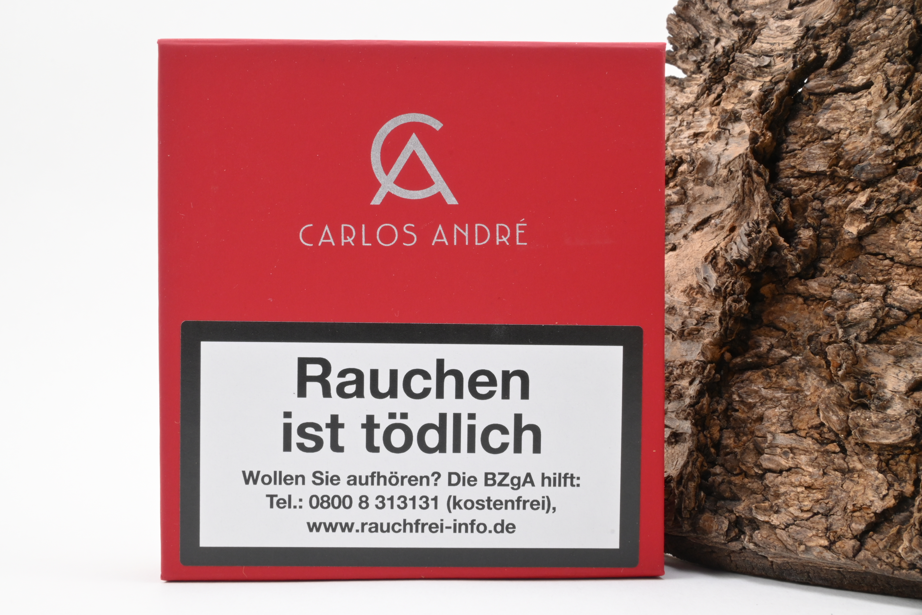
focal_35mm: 37
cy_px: 308
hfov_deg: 52.2
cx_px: 461
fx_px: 941
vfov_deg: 36.2
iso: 640
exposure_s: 1/15
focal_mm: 24.5
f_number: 22
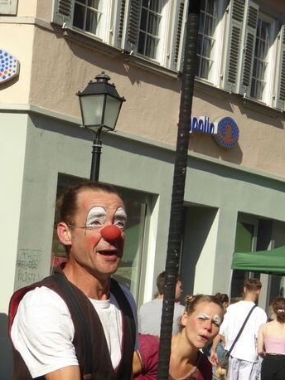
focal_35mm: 131
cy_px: 307
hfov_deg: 11.3
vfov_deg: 14.9
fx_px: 1437
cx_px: 114
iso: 100
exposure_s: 1/800
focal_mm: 12.5
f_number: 4.5
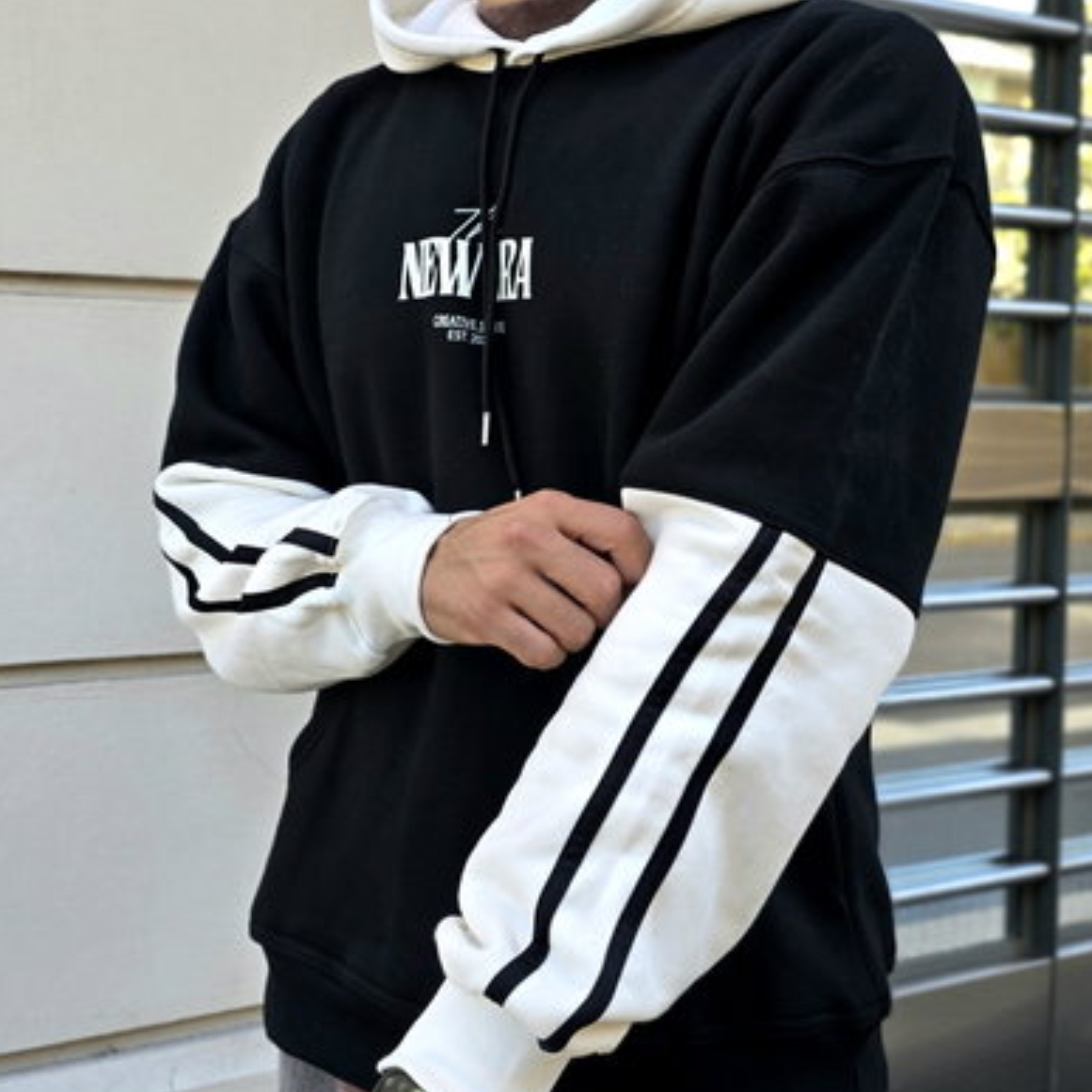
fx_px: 999
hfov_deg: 57.3
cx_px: 550
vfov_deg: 57.3
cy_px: 554
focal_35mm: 28
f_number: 1.7
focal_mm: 6.3
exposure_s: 1/101
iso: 16
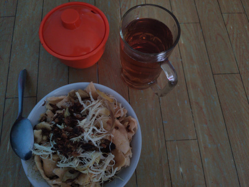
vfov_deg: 53.1
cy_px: 94
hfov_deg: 67.3
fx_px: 187
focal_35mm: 26
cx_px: 124
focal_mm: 4.75
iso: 100
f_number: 1.75
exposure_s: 1/50
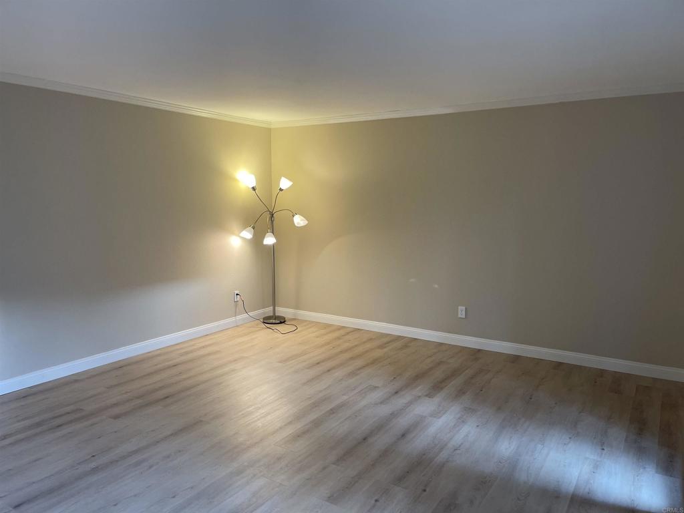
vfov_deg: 53.1
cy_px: 256
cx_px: 342
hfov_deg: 67.3
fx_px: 514
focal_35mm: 26
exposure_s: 1/120
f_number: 1.6
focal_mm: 5.1
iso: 125
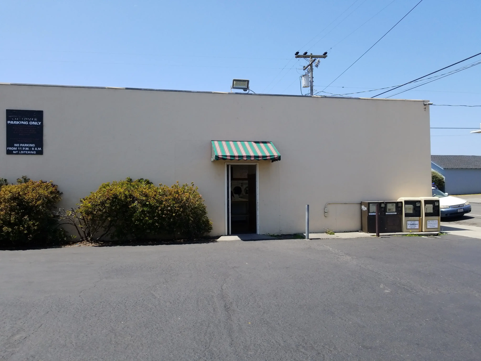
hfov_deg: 67.3
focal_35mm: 26
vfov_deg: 53.1
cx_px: 240
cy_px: 180
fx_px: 361
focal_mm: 4.25
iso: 50
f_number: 1.7
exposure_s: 1/1600
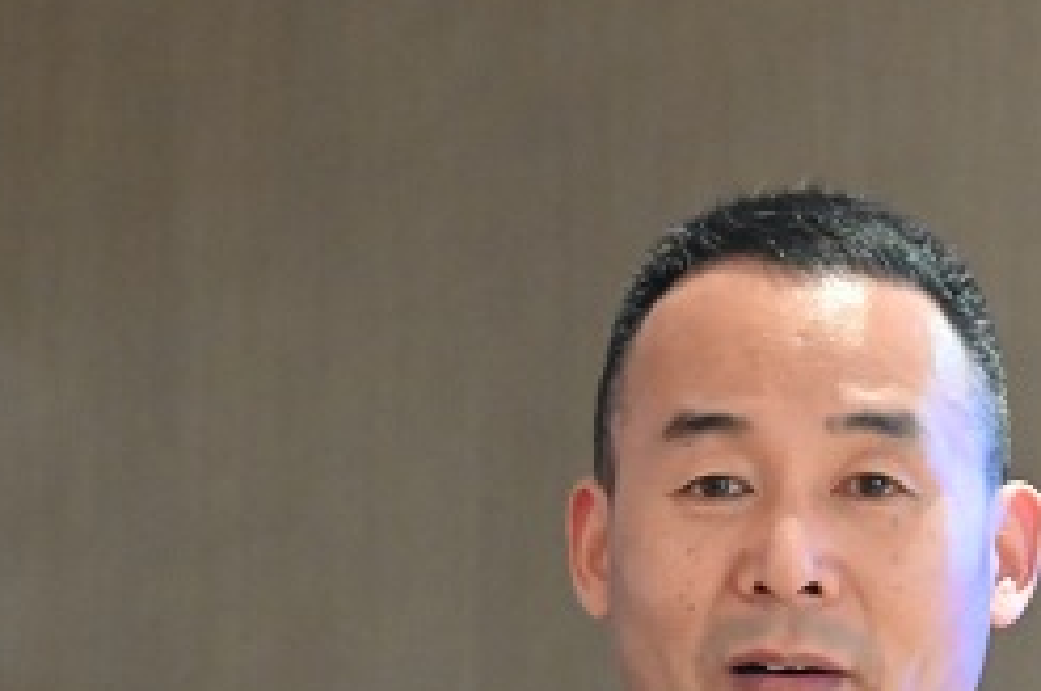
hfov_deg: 5.3
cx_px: 961
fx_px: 11291
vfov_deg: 3.5
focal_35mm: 391
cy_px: 1104
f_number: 6.3
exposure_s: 1/60
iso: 7200
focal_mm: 110
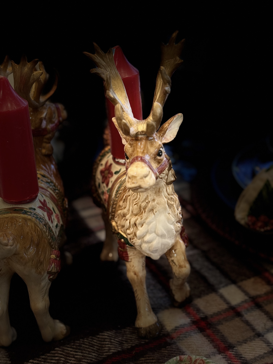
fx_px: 505
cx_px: 136
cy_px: 182
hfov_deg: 30.3
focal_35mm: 48
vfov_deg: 39.7
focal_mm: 6.76
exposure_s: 1/40
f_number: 1.78
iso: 320
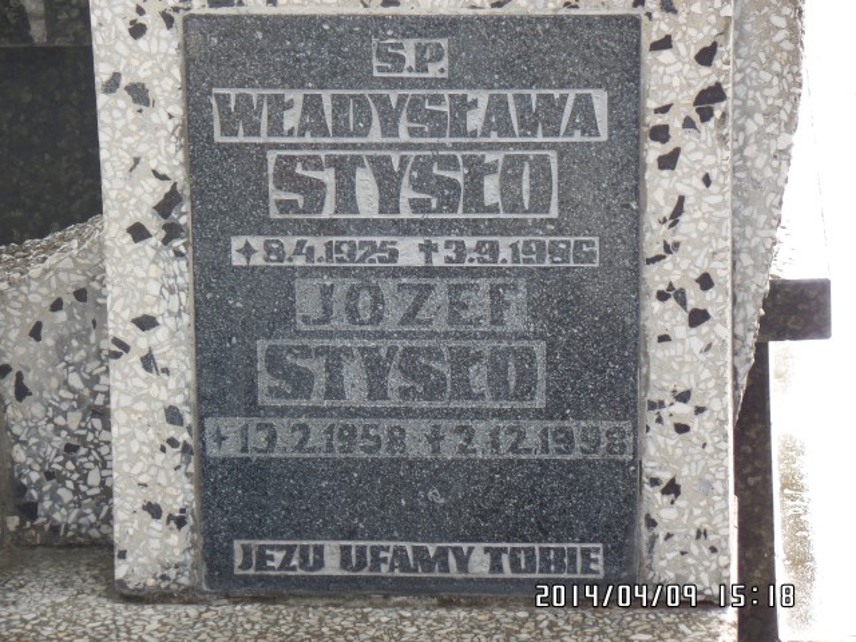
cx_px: 428
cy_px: 321
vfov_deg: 10.5
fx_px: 3487
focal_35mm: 141
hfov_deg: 14.0
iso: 120
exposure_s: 1/60
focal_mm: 25.2
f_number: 4.2
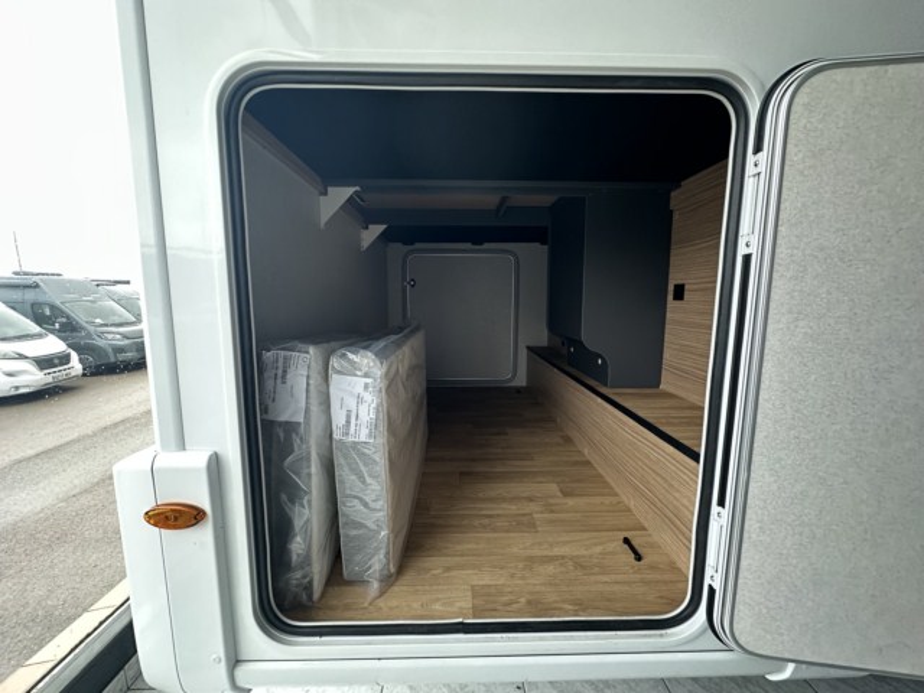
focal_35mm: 14
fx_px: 374
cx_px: 462
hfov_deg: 102.1
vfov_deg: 85.7
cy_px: 346
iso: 320
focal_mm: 2.22
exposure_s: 1/93
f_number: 2.2
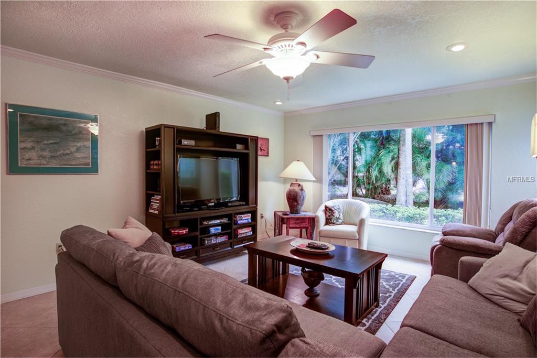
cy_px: 179
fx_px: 269
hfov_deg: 90.0
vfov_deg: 67.4
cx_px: 268
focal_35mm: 18
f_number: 7.1
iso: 400
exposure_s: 1/13
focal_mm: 18
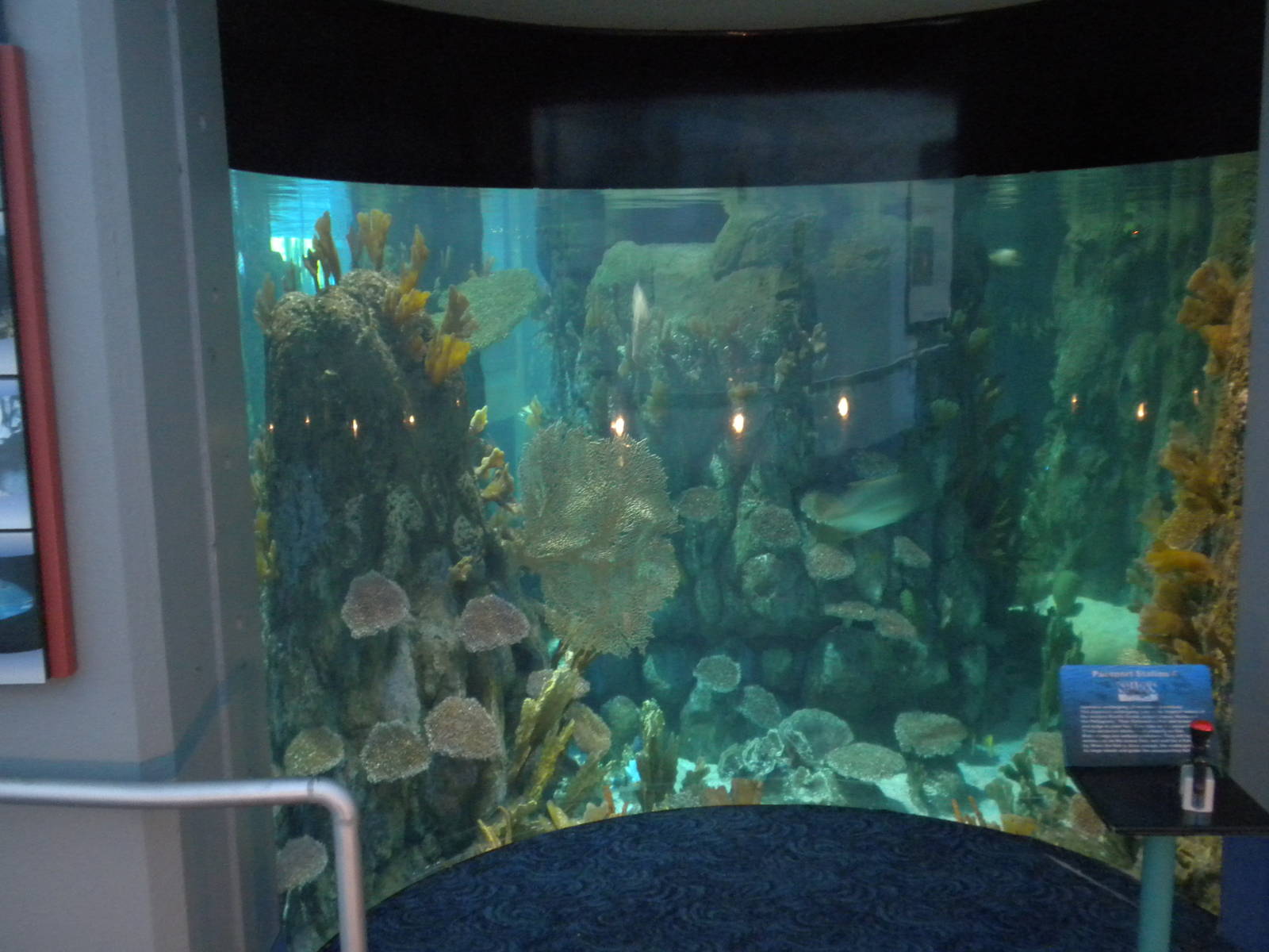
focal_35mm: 37
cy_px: 476
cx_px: 634
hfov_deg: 50.1
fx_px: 1356
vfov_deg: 38.7
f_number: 3.5
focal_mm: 6.6
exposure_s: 1/3.9
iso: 400
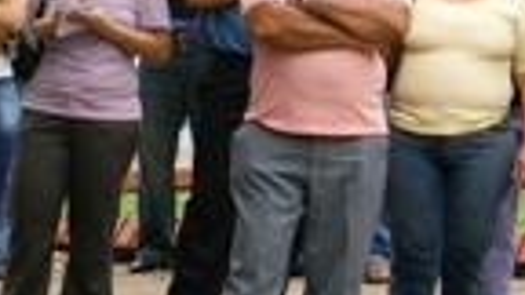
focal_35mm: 383
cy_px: -49
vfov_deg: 3.2
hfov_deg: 5.6
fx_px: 5332
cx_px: 77
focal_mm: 70
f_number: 7.1
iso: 100
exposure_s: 1/125
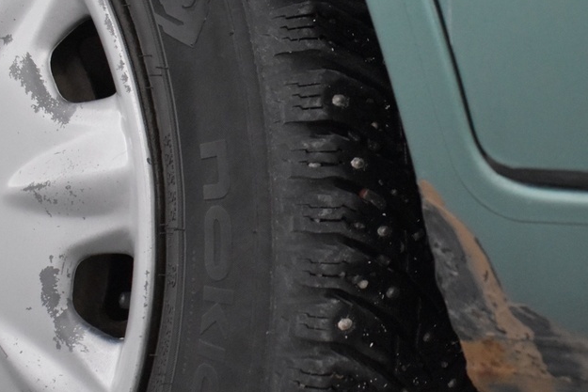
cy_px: 228
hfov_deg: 28.2
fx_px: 1144
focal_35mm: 70
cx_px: 477
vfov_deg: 19.5
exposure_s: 1/60
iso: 2500
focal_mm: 18
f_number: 3.5
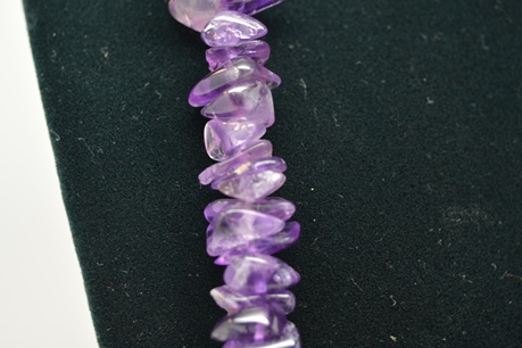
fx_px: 739
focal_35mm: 51
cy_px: 179
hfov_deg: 38.9
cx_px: 264
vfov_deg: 26.5
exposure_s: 1/40
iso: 800
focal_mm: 26
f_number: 4.2
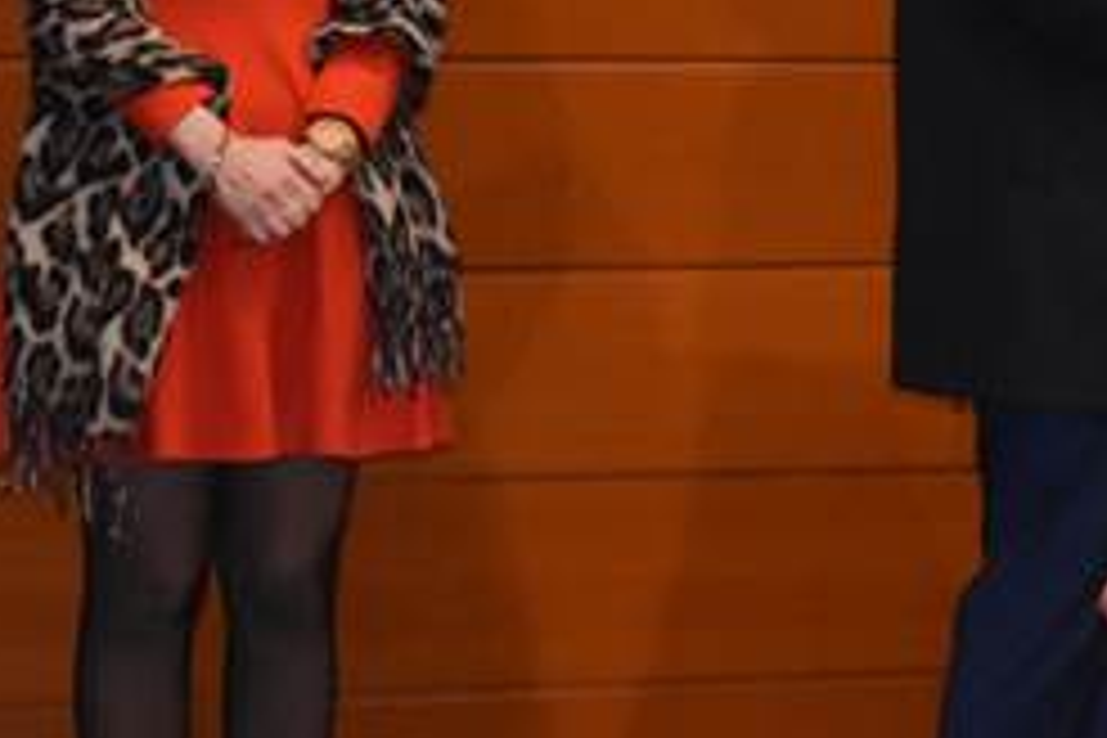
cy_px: -43
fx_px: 5104
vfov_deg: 8.2
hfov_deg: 12.3
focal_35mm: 166
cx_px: 828
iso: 4000
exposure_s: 1/60
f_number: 4.5
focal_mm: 34
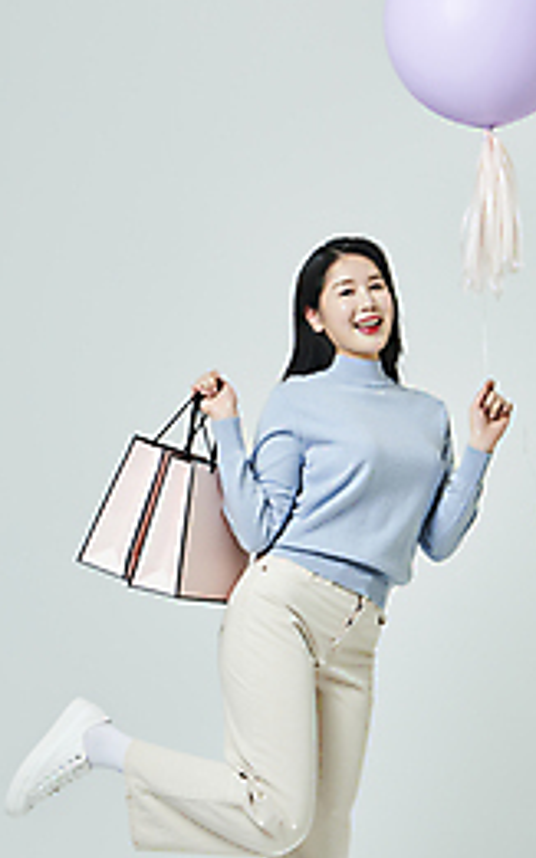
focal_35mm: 97
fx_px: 2268
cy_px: 500
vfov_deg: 21.4
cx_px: 380
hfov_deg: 13.4
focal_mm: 62
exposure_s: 1/125
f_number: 11
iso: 100
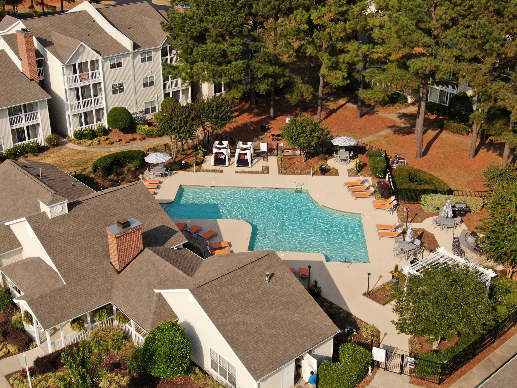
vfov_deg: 31.5
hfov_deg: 41.2
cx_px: 258
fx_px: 687
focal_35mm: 46
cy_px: 194
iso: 100
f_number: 3.7
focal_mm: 8.06
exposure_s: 1/800
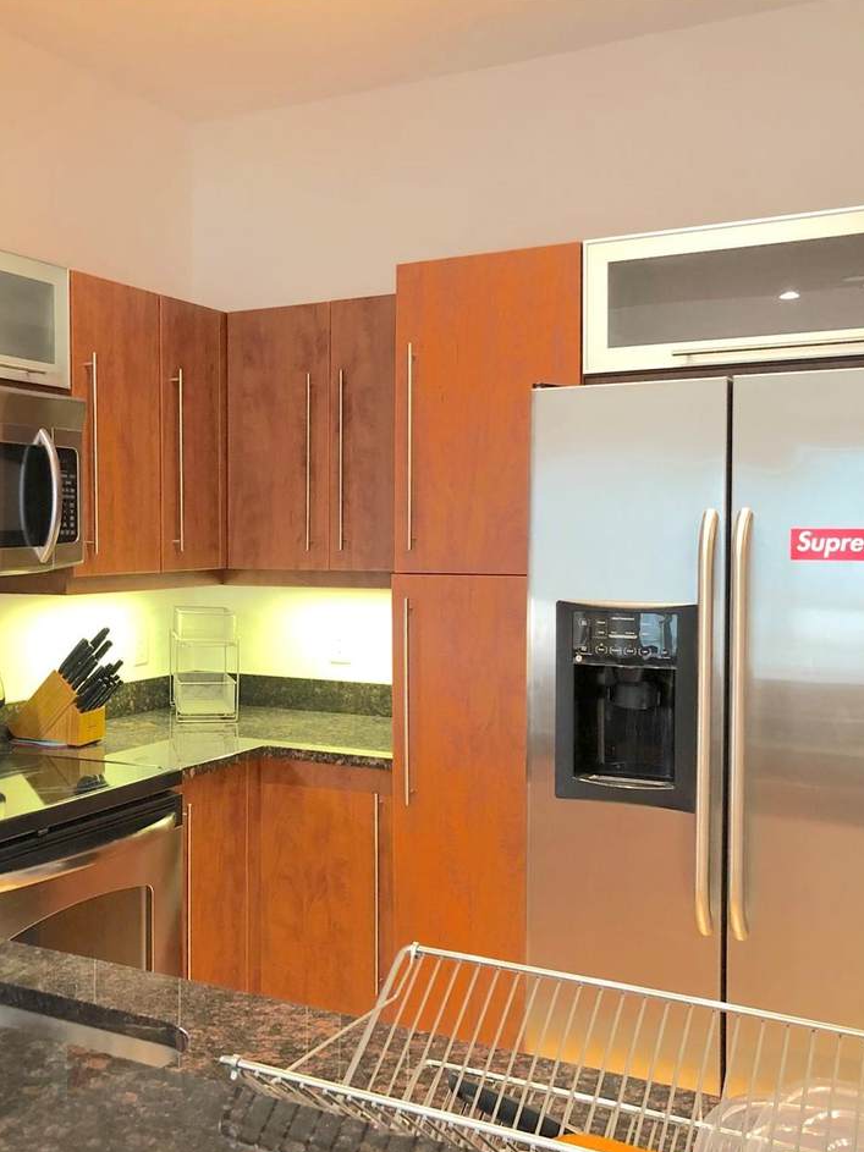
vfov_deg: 49.0
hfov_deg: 37.0
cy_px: 579
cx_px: 233
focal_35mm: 38
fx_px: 1265
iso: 80
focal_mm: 4
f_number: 1.8
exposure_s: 1/15
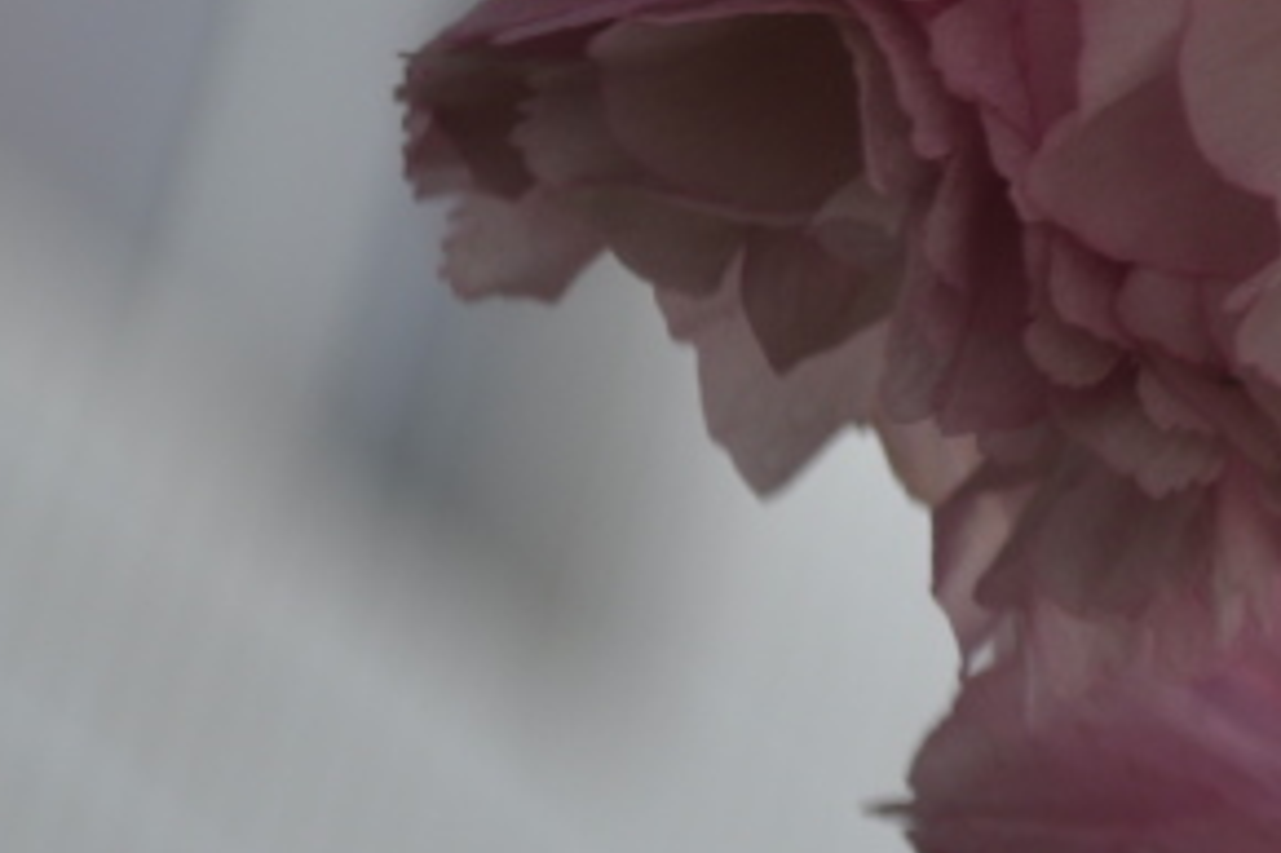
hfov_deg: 7.0
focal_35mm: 291
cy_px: -190
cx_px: 1952
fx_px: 10340
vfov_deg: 4.7
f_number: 6.3
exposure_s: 1/160
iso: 200
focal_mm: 55
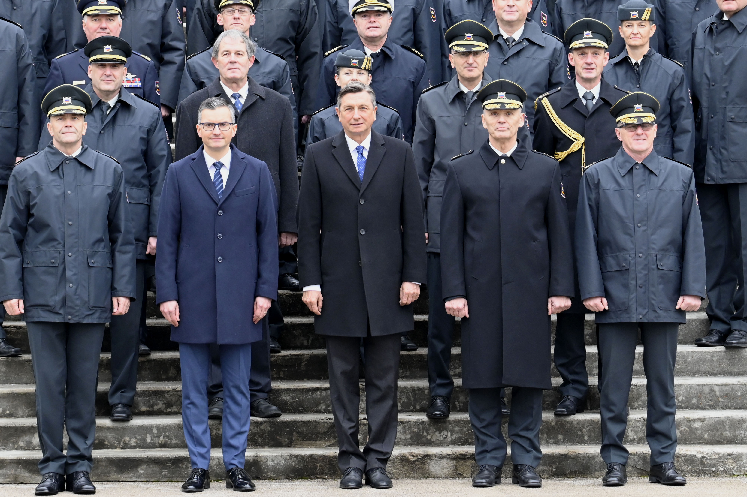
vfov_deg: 5.6
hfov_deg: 8.5
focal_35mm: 243
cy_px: 143
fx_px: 5039
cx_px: 350
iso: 2000
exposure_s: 1/160
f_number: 6.3
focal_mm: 160
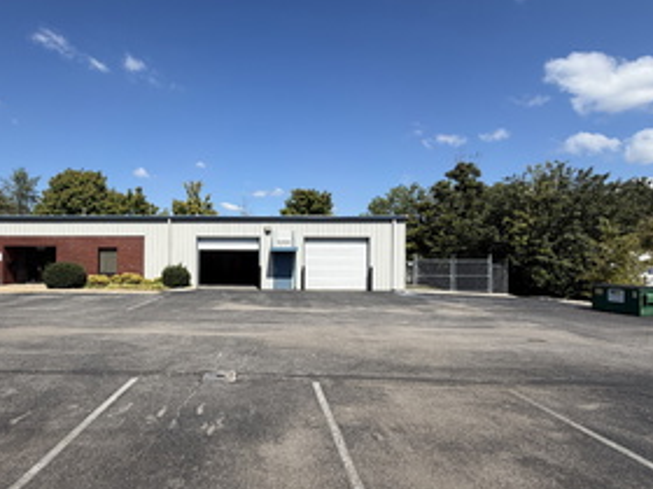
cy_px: 256
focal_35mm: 20
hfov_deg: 80.5
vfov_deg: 65.9
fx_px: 377
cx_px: 252
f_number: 2.2
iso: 20
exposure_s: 1/853
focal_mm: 2.22
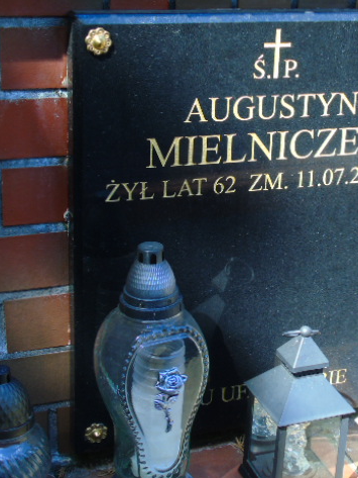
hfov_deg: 20.0
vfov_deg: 26.7
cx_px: 272
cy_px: 242
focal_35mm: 73
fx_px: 1006
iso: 80
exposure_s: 1/100
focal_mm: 9.6
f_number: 4.3
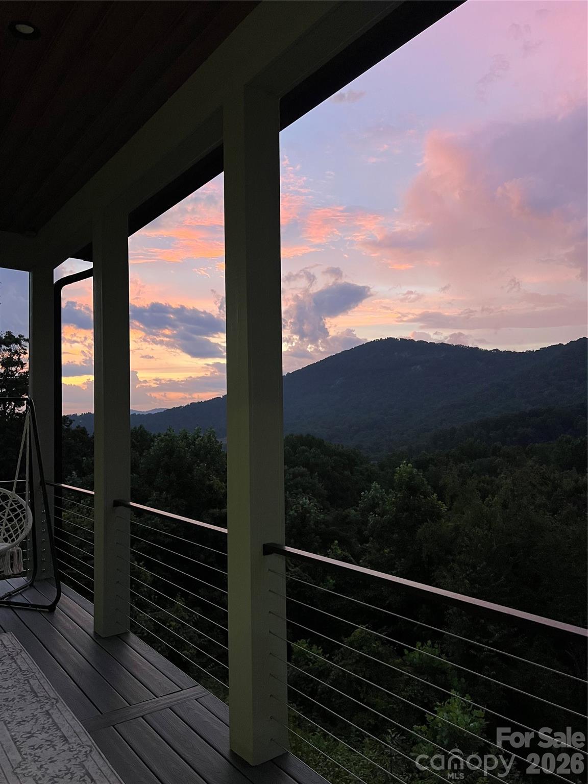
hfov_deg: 53.1
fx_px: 589
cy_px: 392
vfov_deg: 67.3
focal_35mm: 26
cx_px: 294
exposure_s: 1/60
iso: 100
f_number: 1.5
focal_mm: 5.7
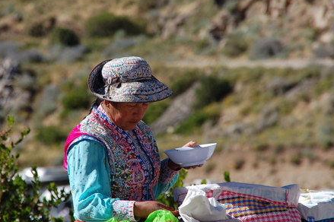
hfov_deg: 4.4
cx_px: 130
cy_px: 106
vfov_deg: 2.9
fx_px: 4357
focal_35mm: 470
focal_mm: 250
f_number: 9
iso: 200
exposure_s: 1/320
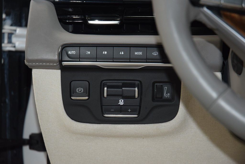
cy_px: 82
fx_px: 715
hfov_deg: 19.5
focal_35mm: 105
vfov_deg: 13.0
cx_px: 122
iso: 1250
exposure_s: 1/60
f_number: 4.5
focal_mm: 70
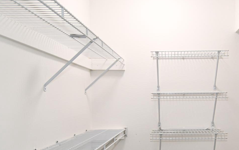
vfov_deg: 32.3
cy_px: 108
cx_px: 185
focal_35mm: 39
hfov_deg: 48.1
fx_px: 254
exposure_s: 1/80
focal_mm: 12
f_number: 4.5
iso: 200
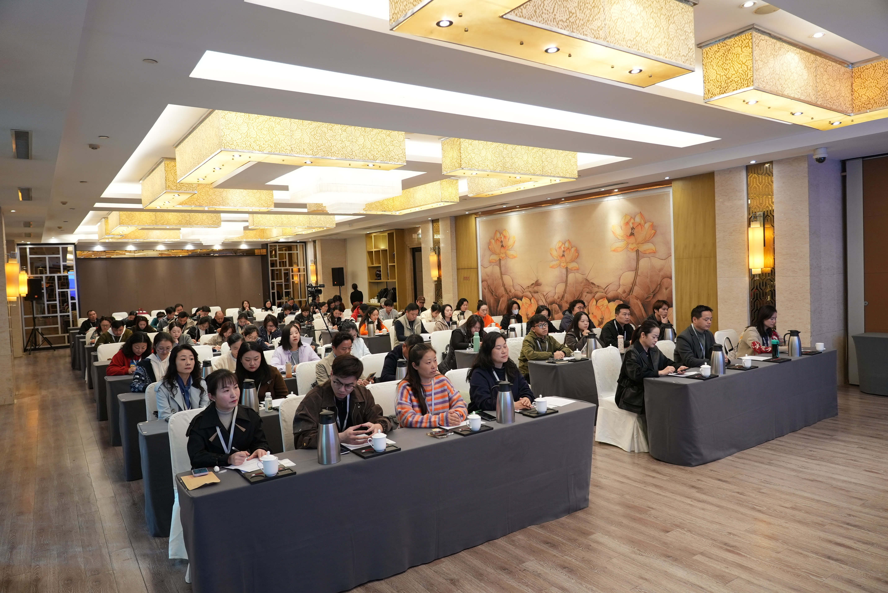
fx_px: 592
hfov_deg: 73.7
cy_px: 296
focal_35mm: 24
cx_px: 444
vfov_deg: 53.2
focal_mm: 24
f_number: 4
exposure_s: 1/60
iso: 1000
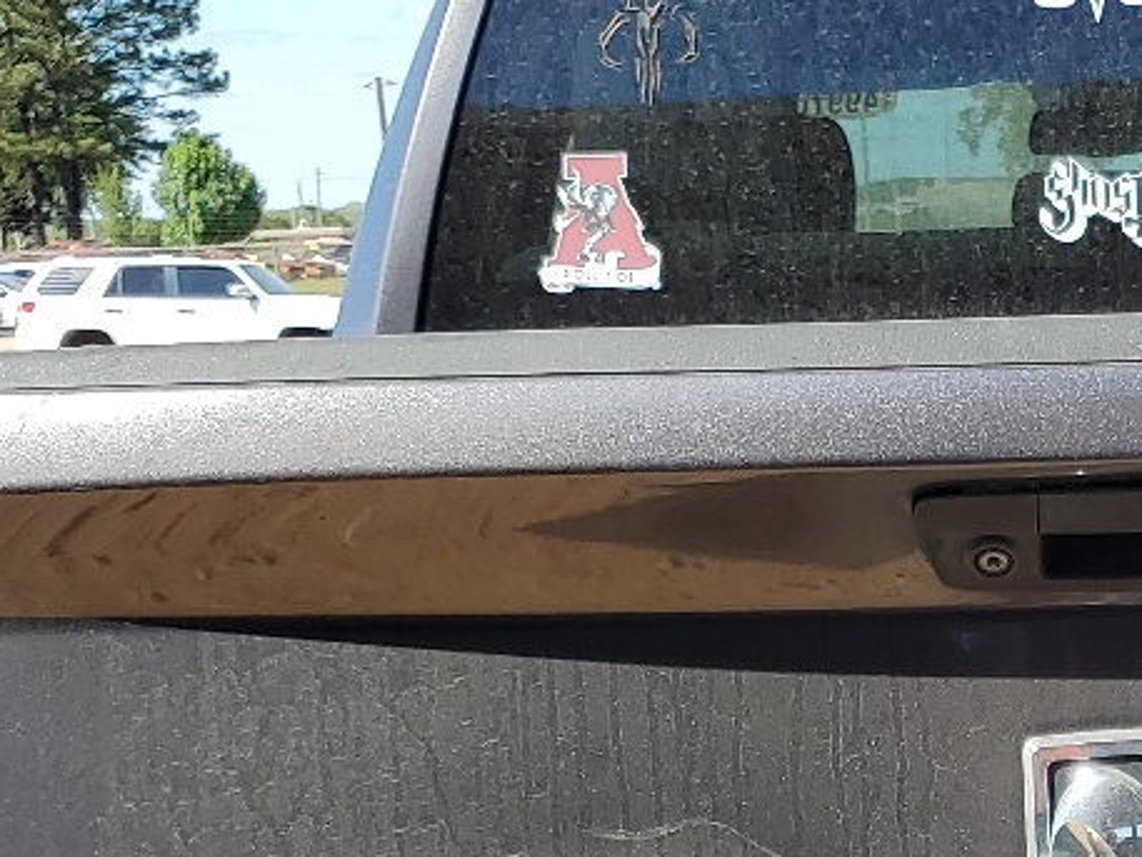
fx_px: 3003
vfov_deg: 15.7
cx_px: 1232
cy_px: 1019
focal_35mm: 91
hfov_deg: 20.6
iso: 50
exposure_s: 1/1667
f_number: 1.5
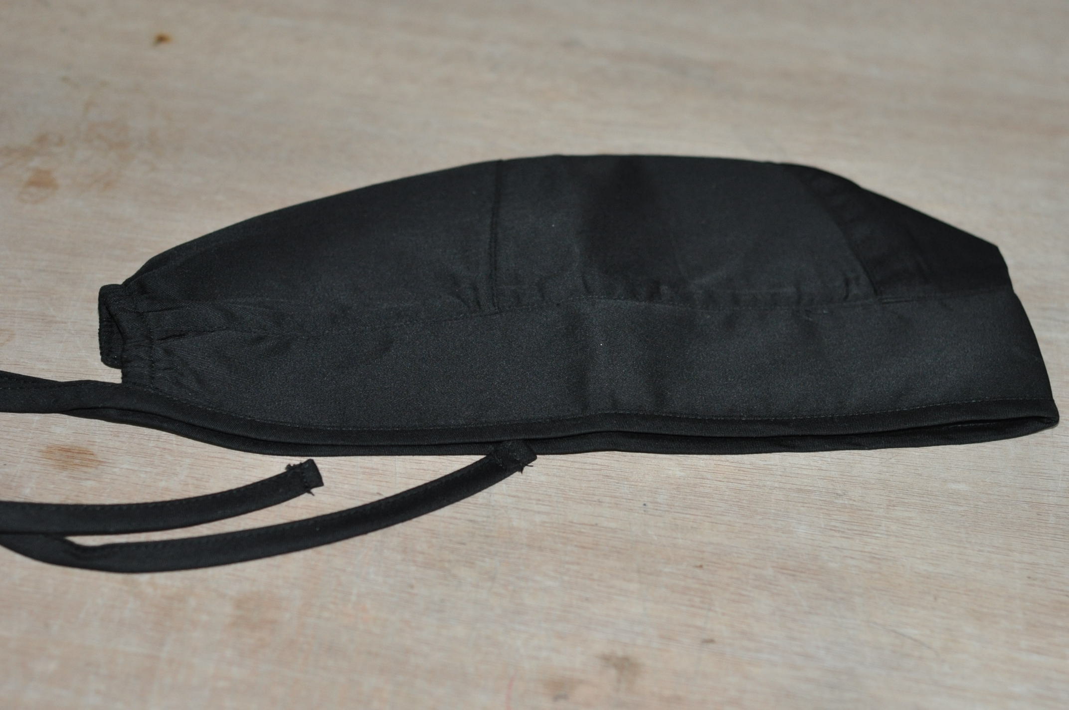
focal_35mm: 75
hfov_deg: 27.0
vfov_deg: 18.1
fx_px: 2224
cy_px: 355
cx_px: 534
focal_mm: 50
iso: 800
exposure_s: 1/60
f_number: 2.8
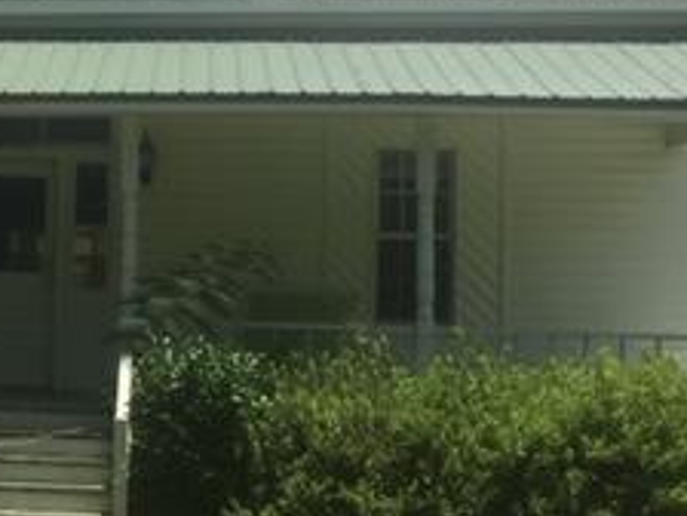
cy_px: 227
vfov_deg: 17.8
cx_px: -46
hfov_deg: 22.4
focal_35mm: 83
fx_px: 1647
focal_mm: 4.15
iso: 32
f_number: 2.2
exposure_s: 1/2083
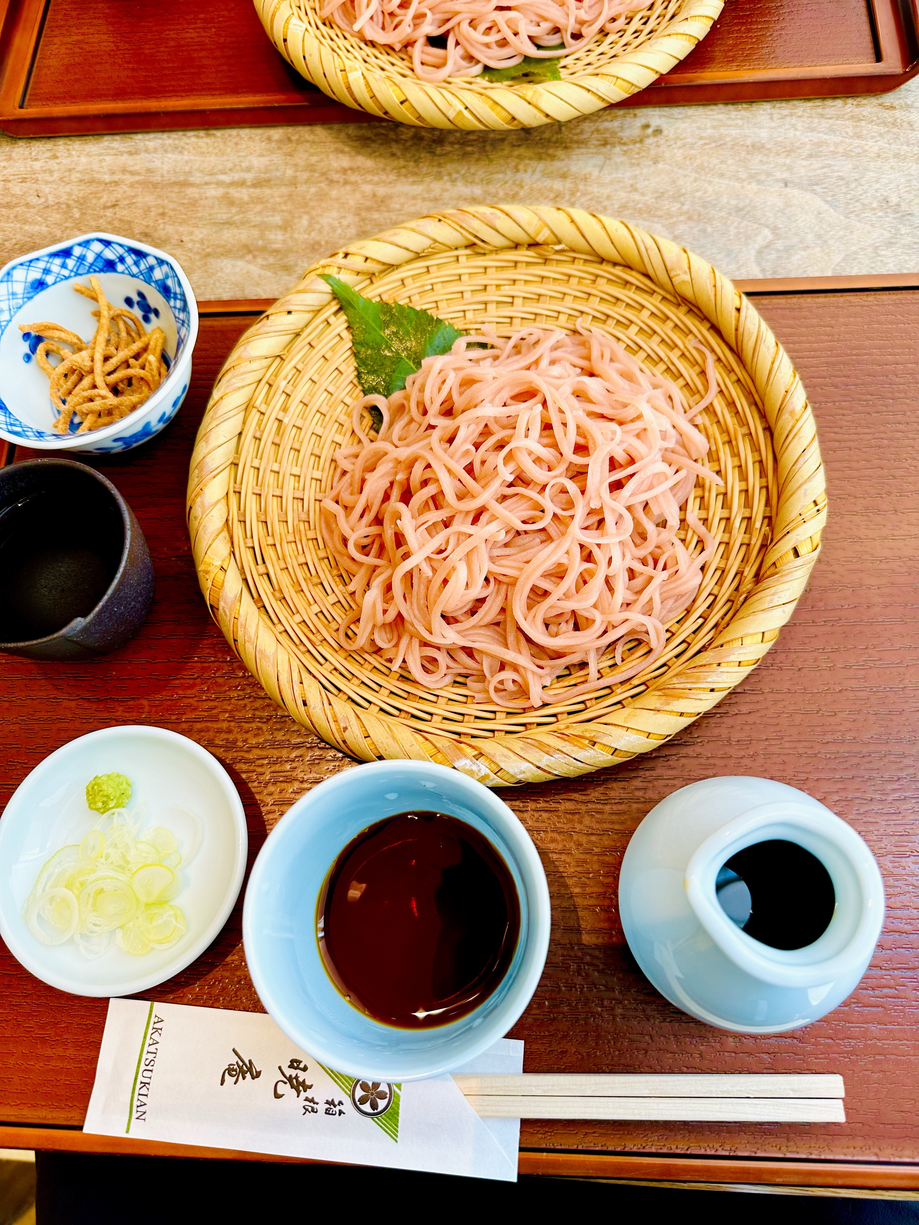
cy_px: 612
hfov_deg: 56.8
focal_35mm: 24
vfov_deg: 71.6
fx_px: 850
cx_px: 460
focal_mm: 6.86
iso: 80
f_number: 1.78
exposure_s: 1/100
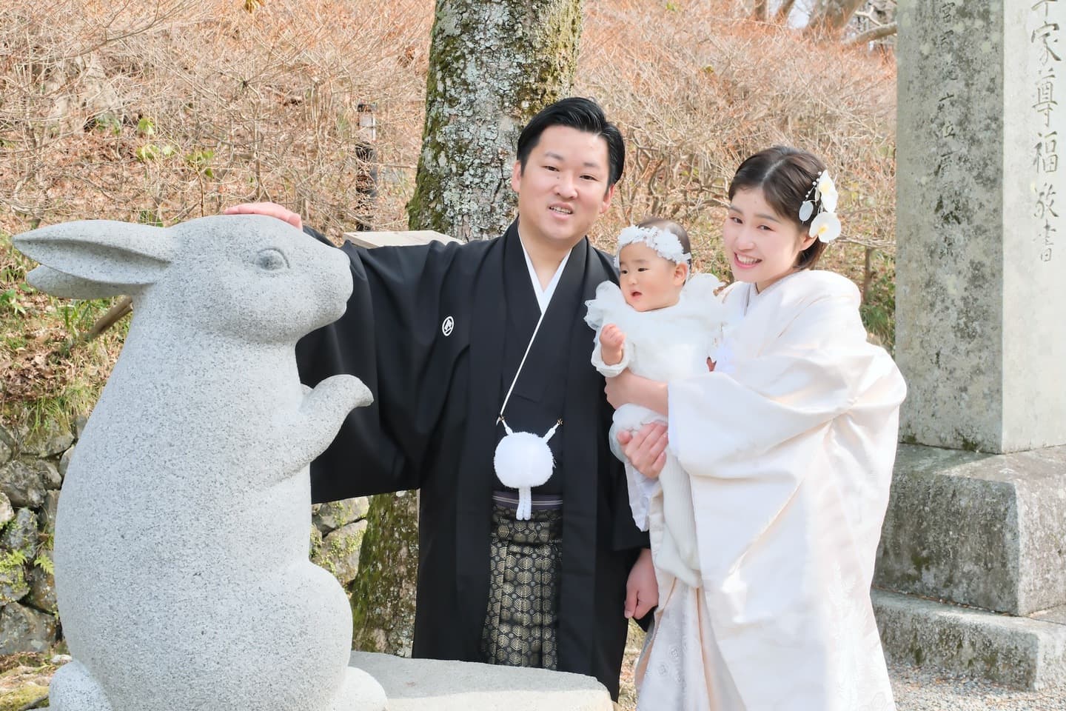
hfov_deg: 41.1
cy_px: 356
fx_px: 1421
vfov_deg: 28.1
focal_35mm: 48
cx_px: 533
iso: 800
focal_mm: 32
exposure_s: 1/200
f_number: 7.1
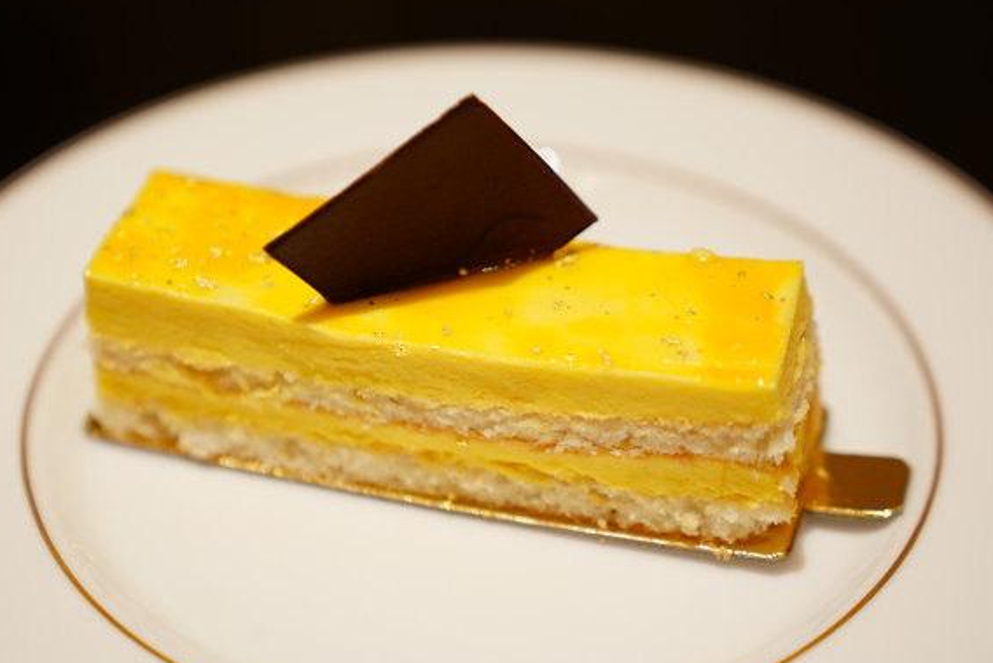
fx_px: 2345
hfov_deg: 23.9
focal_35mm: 85
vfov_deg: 16.1
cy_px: 353
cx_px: 472
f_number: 2.8
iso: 640
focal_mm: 70
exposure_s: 1/80
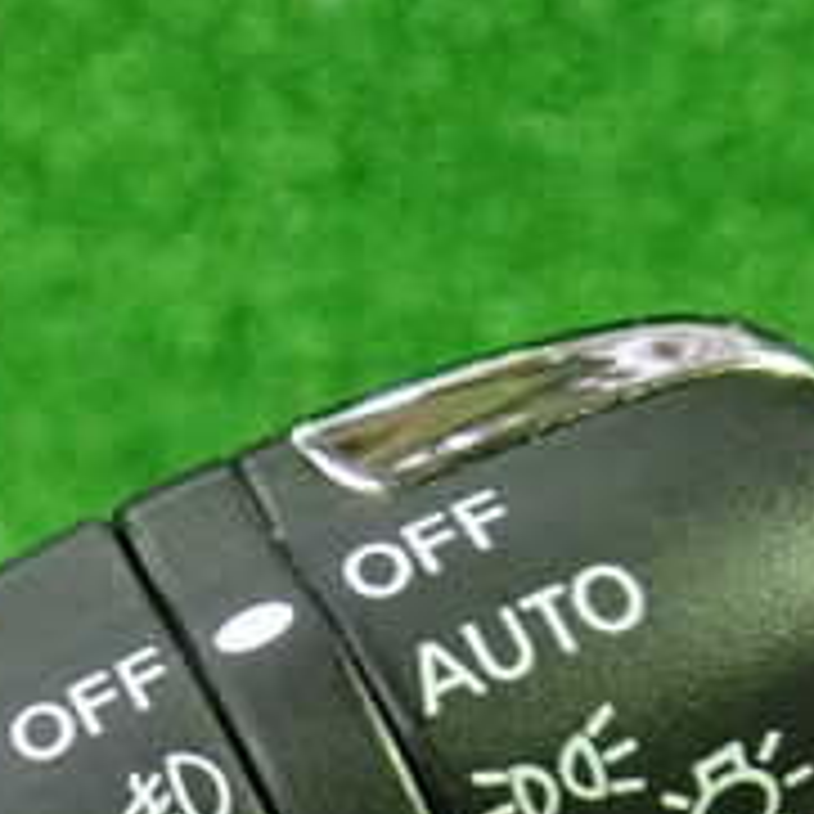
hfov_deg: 18.7
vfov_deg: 18.7
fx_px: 2341
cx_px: -157
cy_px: 958
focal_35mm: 88
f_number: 2.3
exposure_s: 1/30
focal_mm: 5.4
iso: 800
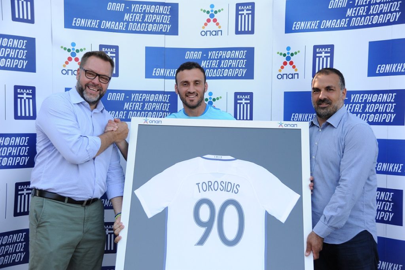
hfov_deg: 42.7
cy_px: 135
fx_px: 518
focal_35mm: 46
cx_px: 202
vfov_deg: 29.3
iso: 1000
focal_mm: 46
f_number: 4
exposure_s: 1/1250
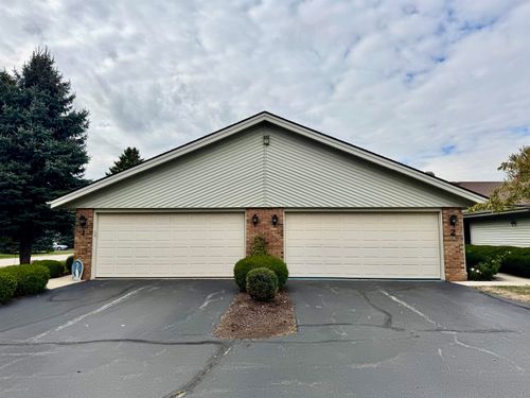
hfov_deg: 71.6
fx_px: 367
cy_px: 199
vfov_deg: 56.8
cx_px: 265
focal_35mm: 24
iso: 80
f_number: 1.78
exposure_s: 1/5814
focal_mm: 6.76
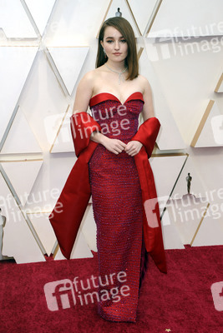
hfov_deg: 20.0
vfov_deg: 29.6
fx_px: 631
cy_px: 166
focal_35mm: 68
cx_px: 112
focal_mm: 68
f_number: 7.1
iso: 800
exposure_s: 1/200
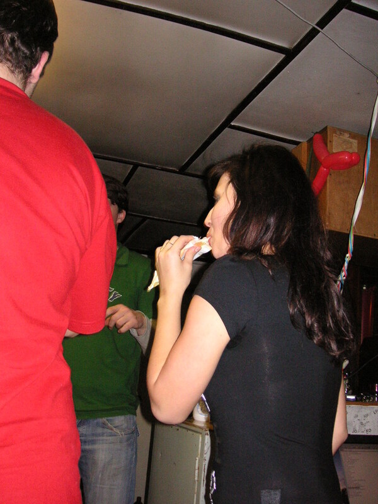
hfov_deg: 38.7
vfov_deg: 50.1
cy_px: 252
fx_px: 539
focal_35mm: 37
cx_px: 189
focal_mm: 6.1
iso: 160
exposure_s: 1/45
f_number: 2.8
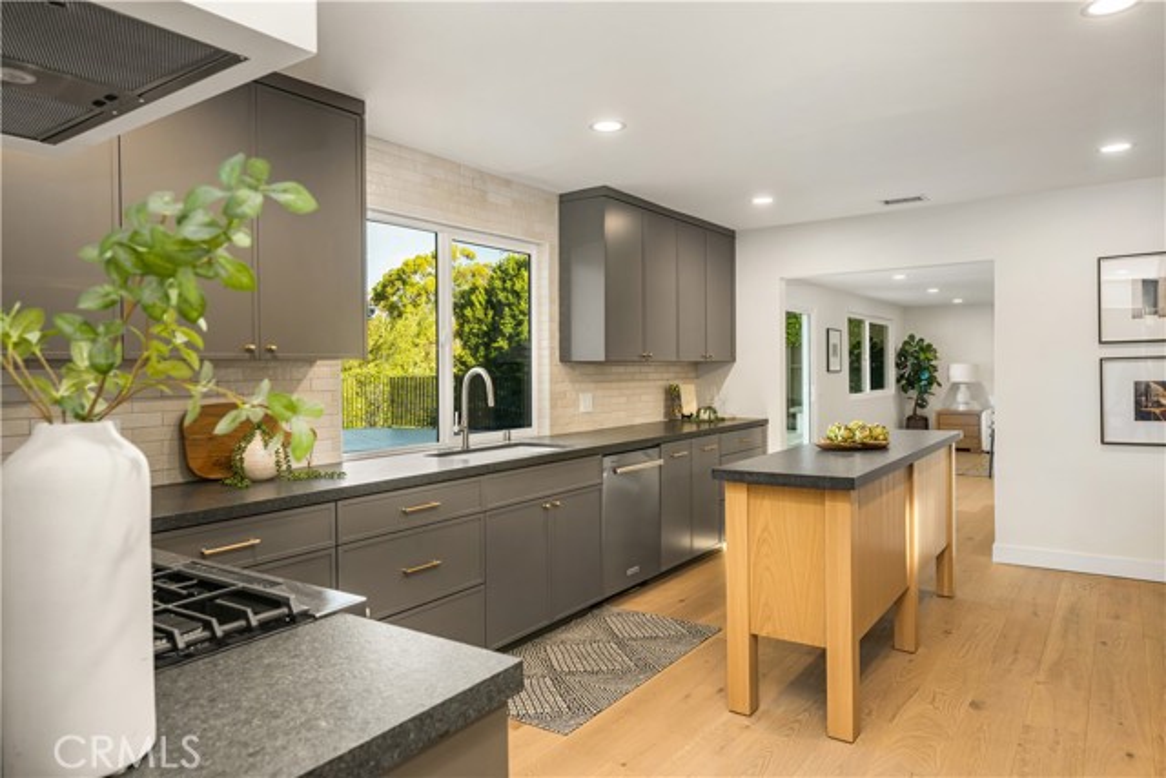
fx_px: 696
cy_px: 389
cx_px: 583
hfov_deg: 79.9
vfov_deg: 58.4
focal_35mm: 22
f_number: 6.3
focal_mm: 21.5
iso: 100
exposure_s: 1/5
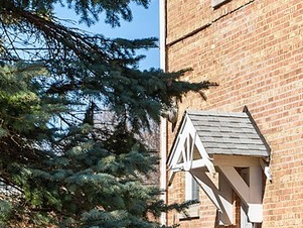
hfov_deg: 10.3
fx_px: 1541
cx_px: 624
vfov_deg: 8.4
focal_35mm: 176
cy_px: 148
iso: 200
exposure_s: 1/320
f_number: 9
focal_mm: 34
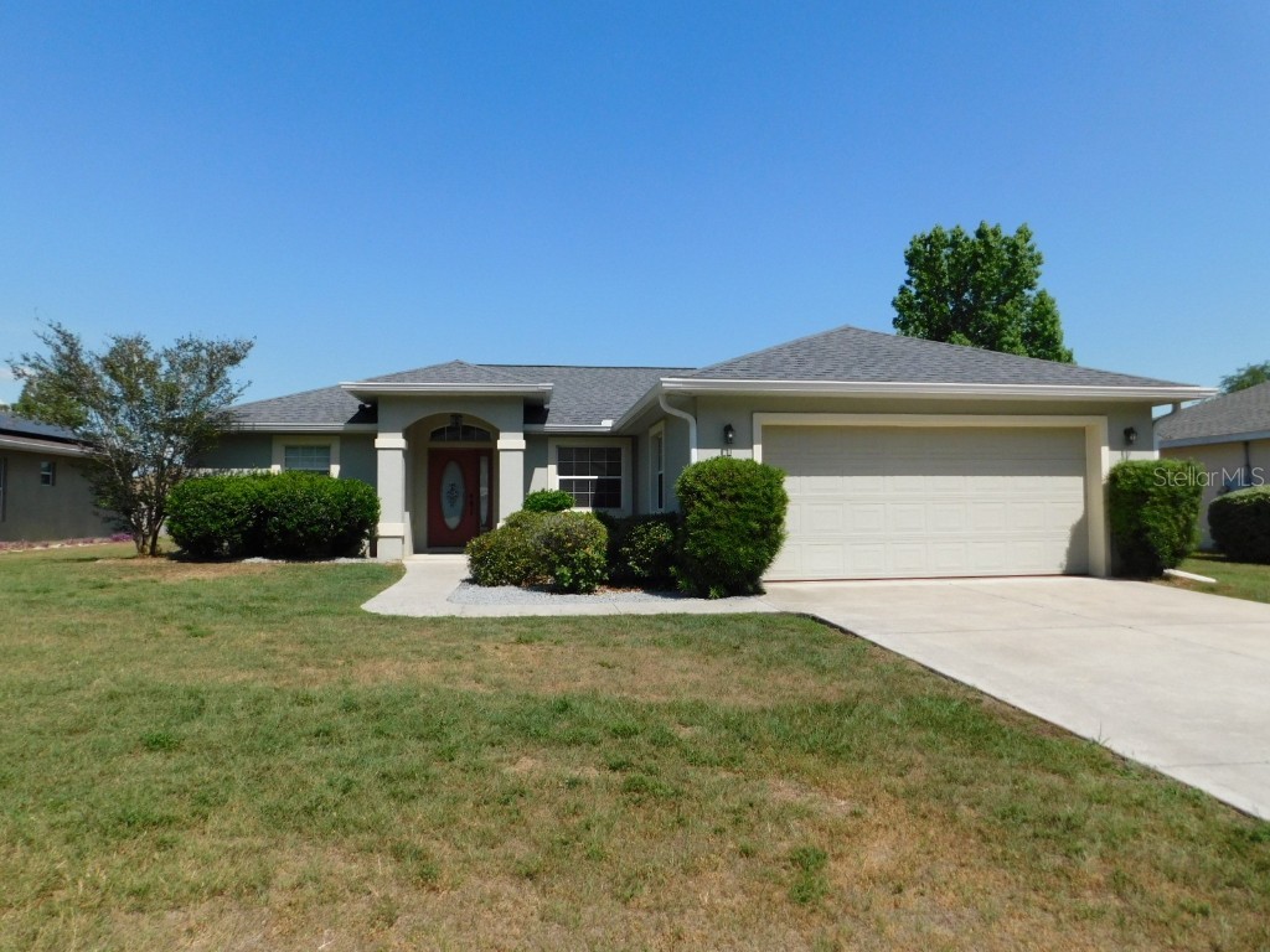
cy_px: 476
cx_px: 635
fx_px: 844
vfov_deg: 58.9
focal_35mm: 23
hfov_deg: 73.9
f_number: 6
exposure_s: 1/640
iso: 125
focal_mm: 4
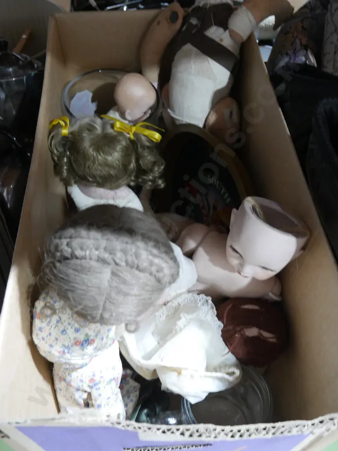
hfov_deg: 41.8
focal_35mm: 34
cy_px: 226
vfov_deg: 53.9
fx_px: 442
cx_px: 169
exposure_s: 1/60
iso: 2000
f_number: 4
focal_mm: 17
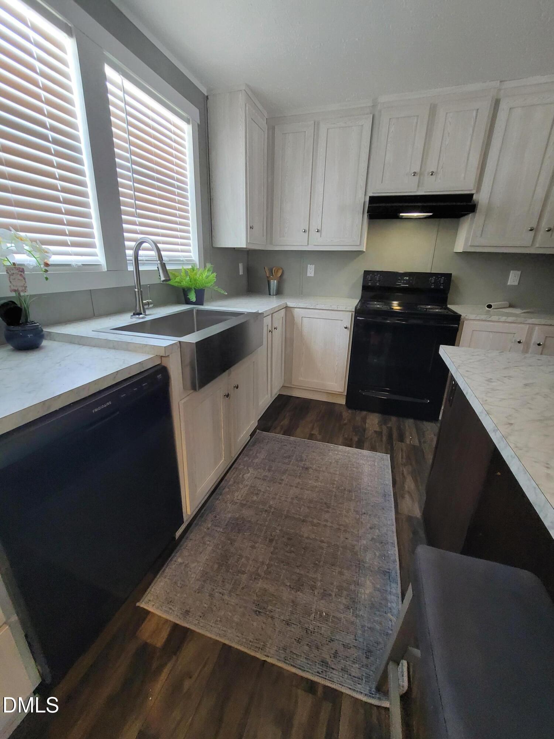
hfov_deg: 89.9
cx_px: 277
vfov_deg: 106.2
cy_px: 370
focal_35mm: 13
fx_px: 277
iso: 320
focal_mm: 2.2
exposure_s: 1/60
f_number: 2.2
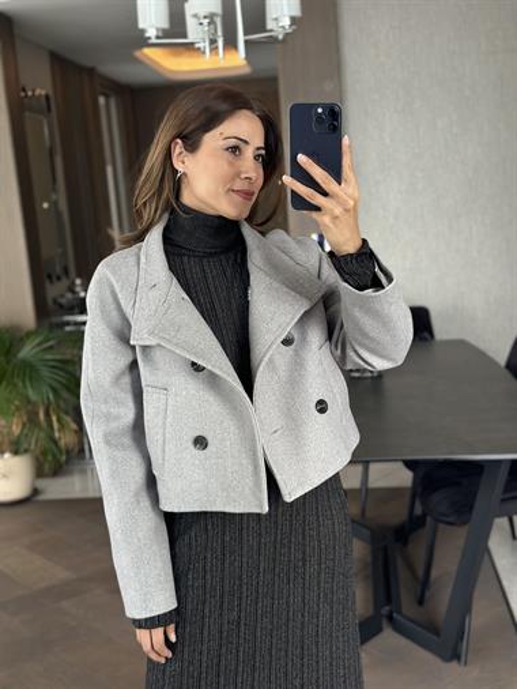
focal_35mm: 48
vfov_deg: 39.6
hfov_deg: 30.3
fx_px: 955
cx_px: 258
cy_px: 344
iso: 200
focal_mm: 6.86
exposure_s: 1/60
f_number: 1.78
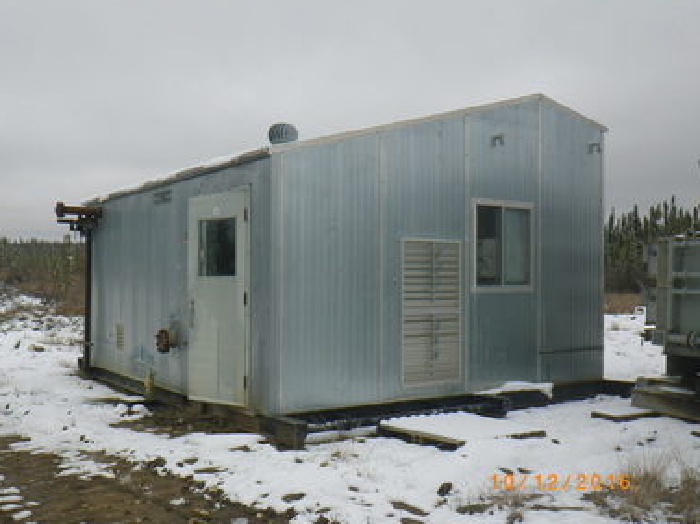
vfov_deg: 39.6
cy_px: 268
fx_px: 728
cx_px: 331
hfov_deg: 51.4
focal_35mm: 36
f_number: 4.6
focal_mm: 6.1
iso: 80
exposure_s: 1/160
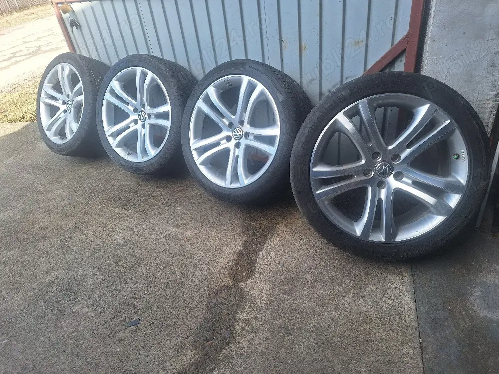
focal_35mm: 23
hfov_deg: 73.9
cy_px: 187
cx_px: 250
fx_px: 332
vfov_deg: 58.9
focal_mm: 5.54
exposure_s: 1/714
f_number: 1.8
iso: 40
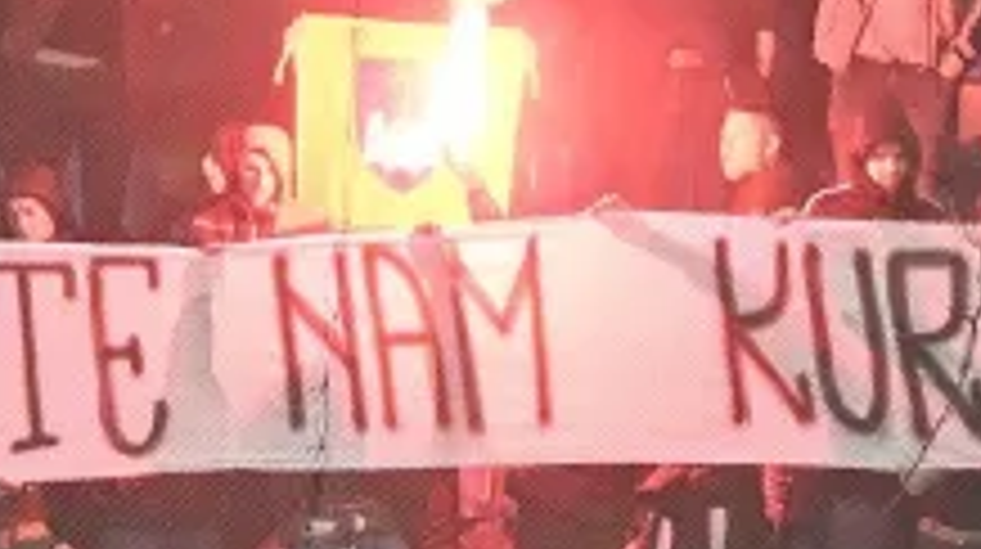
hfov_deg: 3.0
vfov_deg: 1.7
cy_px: 304
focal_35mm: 732
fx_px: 19018
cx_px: 522
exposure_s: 1/1600
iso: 4000
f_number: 2.8
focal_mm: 200
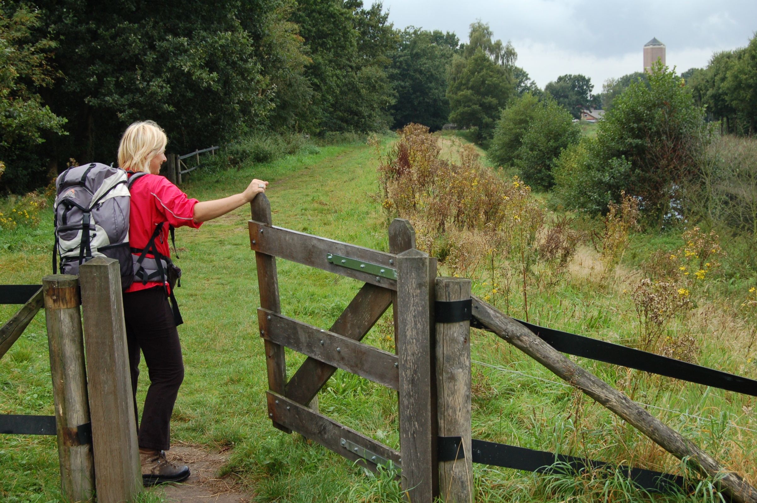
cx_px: 378
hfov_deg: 38.9
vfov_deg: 26.4
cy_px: 252
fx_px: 1072
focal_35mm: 51
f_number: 8
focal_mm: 34
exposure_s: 1/250
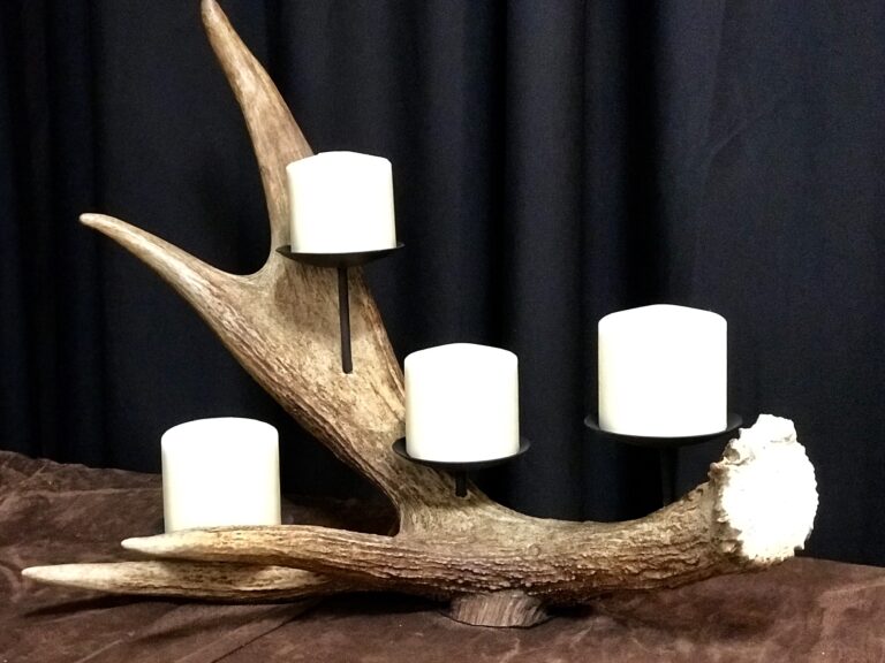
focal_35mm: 57
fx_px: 1457
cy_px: 332
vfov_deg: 25.7
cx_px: 442
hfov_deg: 33.8
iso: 1250
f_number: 2.8
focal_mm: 6.6
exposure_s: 1/60
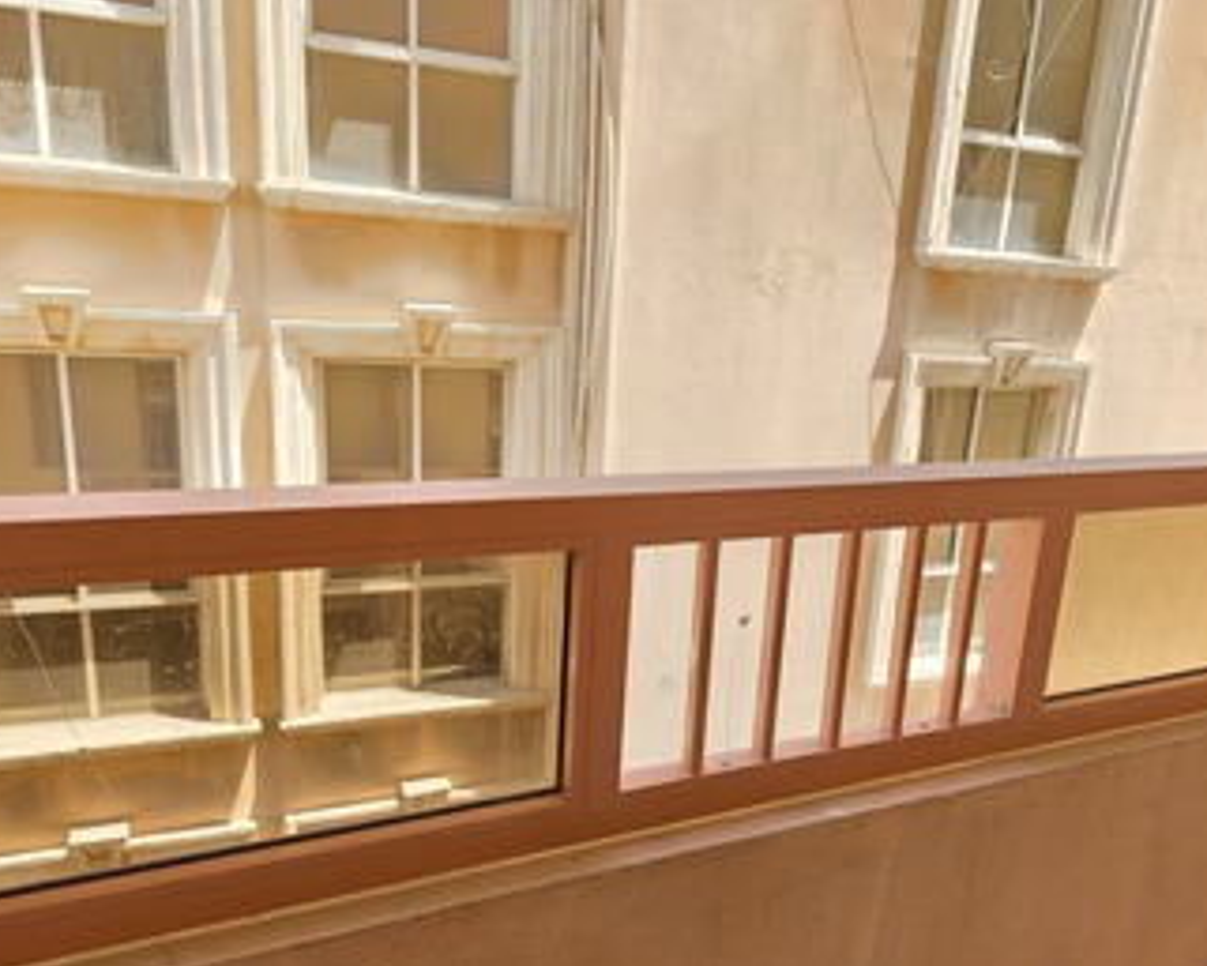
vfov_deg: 45.6
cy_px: 581
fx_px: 1143
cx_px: 799
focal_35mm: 32
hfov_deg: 54.6
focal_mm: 6.3
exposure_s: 1/359
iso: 32
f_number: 1.7
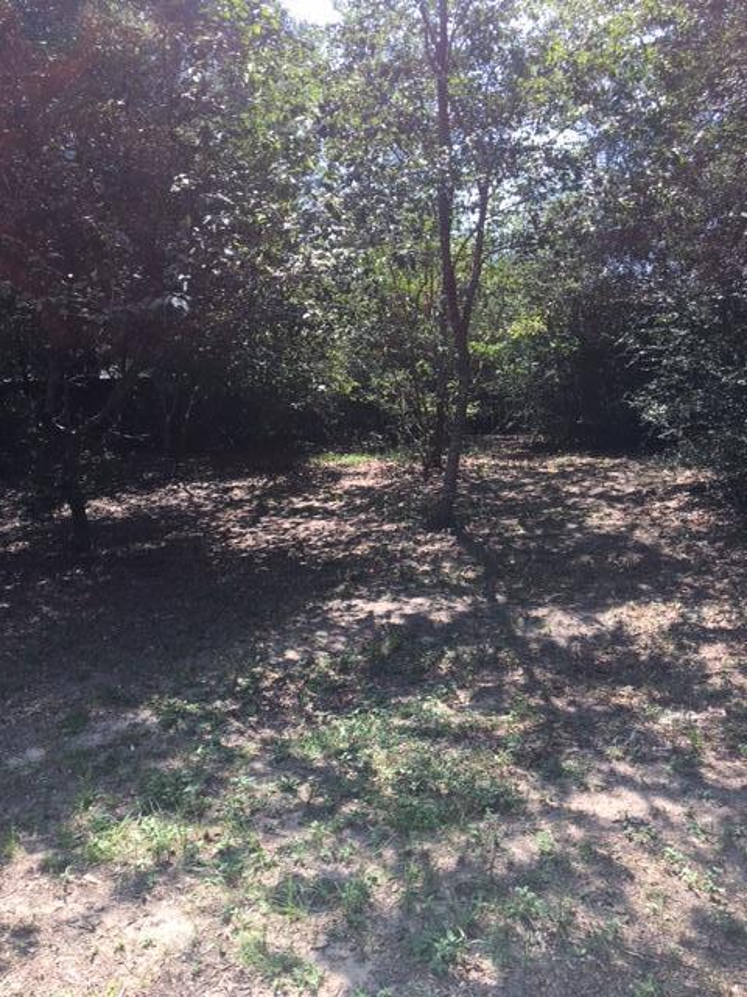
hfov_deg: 48.2
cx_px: 374
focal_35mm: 29
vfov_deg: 61.7
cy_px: 498
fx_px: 834
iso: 25
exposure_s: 1/499
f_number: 2.2
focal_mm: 4.15
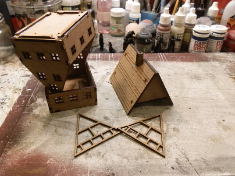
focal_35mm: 28
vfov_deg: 49.7
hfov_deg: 63.4
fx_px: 190
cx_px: 118
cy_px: 88
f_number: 3.1
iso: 400
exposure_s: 1/100
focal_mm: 5
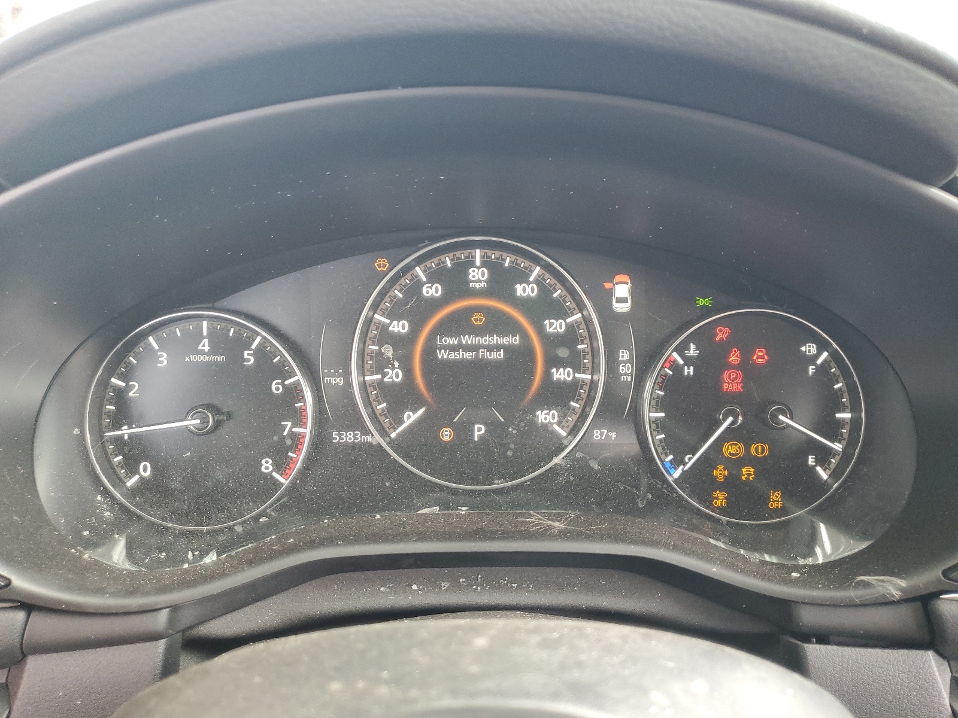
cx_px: 479
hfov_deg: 67.3
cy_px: 359
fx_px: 720
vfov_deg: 53.1
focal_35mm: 26
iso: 150
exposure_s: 1/60.2
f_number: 1.5
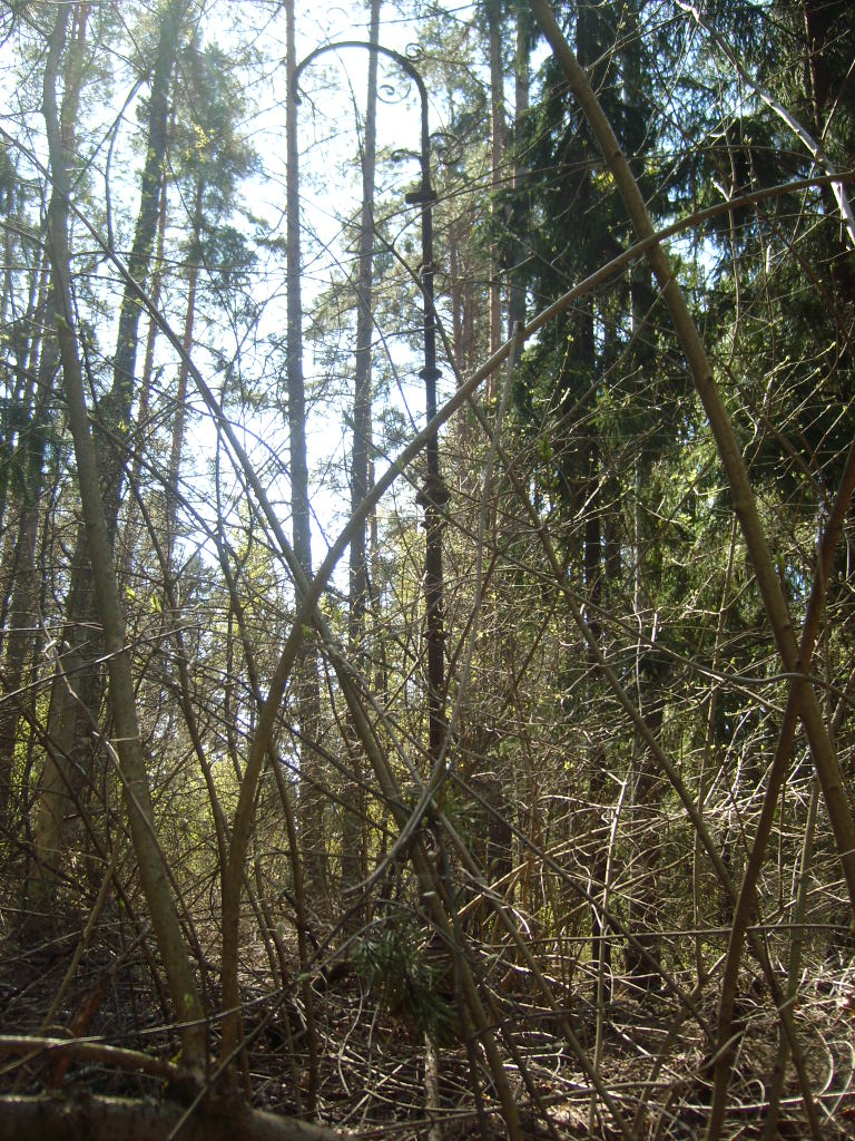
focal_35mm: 35
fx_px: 1153
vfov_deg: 52.6
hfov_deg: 40.7
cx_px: 428
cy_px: 570
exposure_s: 1/272
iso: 50
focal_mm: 5.8
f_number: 2.8
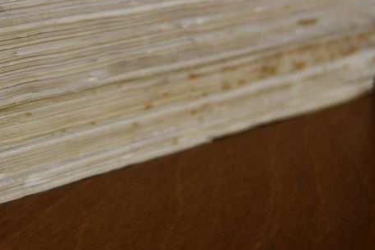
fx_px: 927
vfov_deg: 15.3
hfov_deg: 22.5
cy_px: 68
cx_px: 67
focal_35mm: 89
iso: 560
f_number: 4.2
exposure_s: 1/250
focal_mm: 30
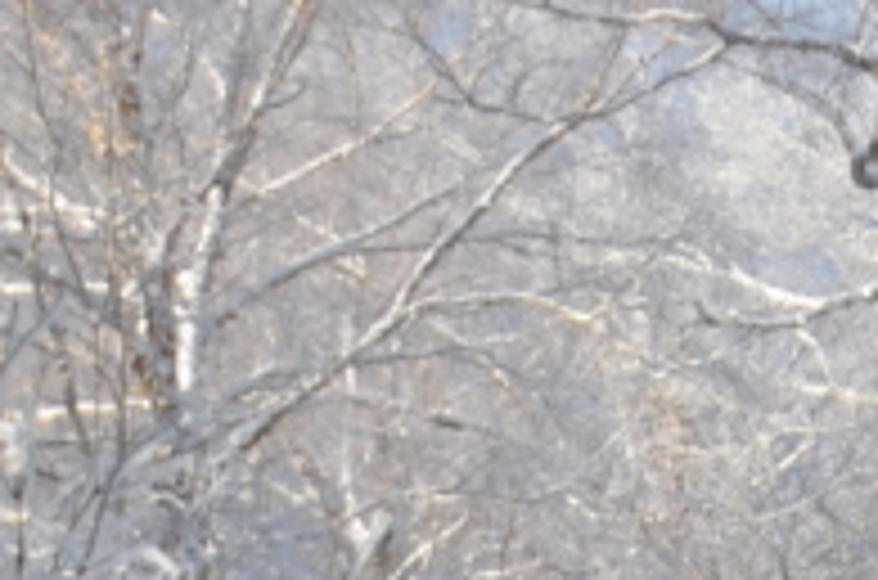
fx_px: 3455
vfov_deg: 9.5
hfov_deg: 11.3
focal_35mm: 142
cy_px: -36
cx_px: 2278
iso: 100
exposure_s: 1/250
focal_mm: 18
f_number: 8
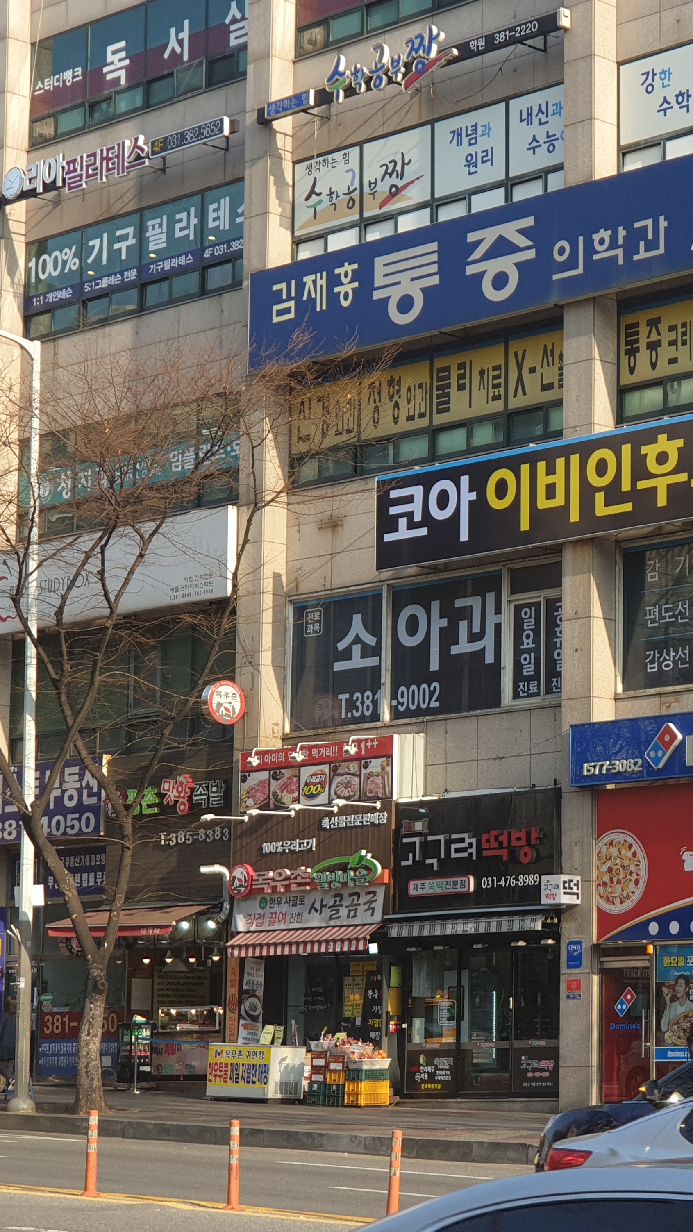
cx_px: 805
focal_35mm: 76
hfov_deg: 15.4
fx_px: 2483
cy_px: 618
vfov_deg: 27.9
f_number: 2.4
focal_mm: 6
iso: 25
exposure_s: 1/330
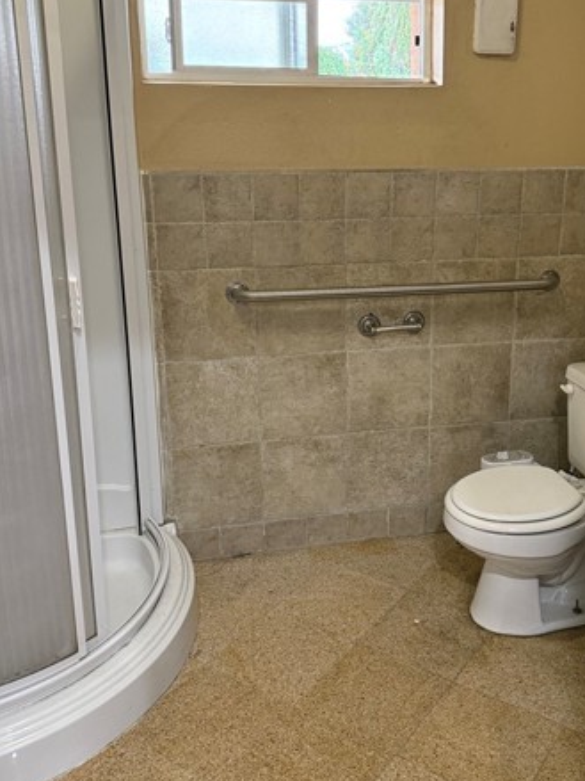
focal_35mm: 35
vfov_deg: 52.5
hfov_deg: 40.4
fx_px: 789
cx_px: 368
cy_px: 336
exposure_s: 1/60
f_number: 1.78
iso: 400
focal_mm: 6.76
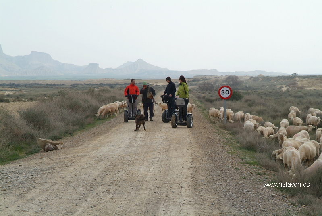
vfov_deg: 16.5
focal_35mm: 83
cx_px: 161
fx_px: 743
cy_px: 108
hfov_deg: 24.4
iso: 100
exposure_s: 1/250
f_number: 8
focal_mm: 55
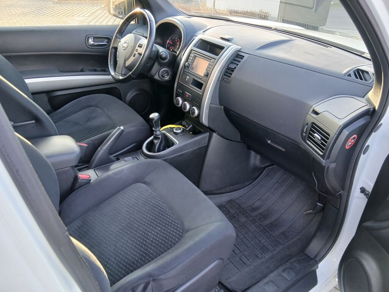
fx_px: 292
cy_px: 146
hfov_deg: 67.3
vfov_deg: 53.1
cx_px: 194
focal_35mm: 26
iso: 160
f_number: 1.8
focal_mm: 3.98
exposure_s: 1/50
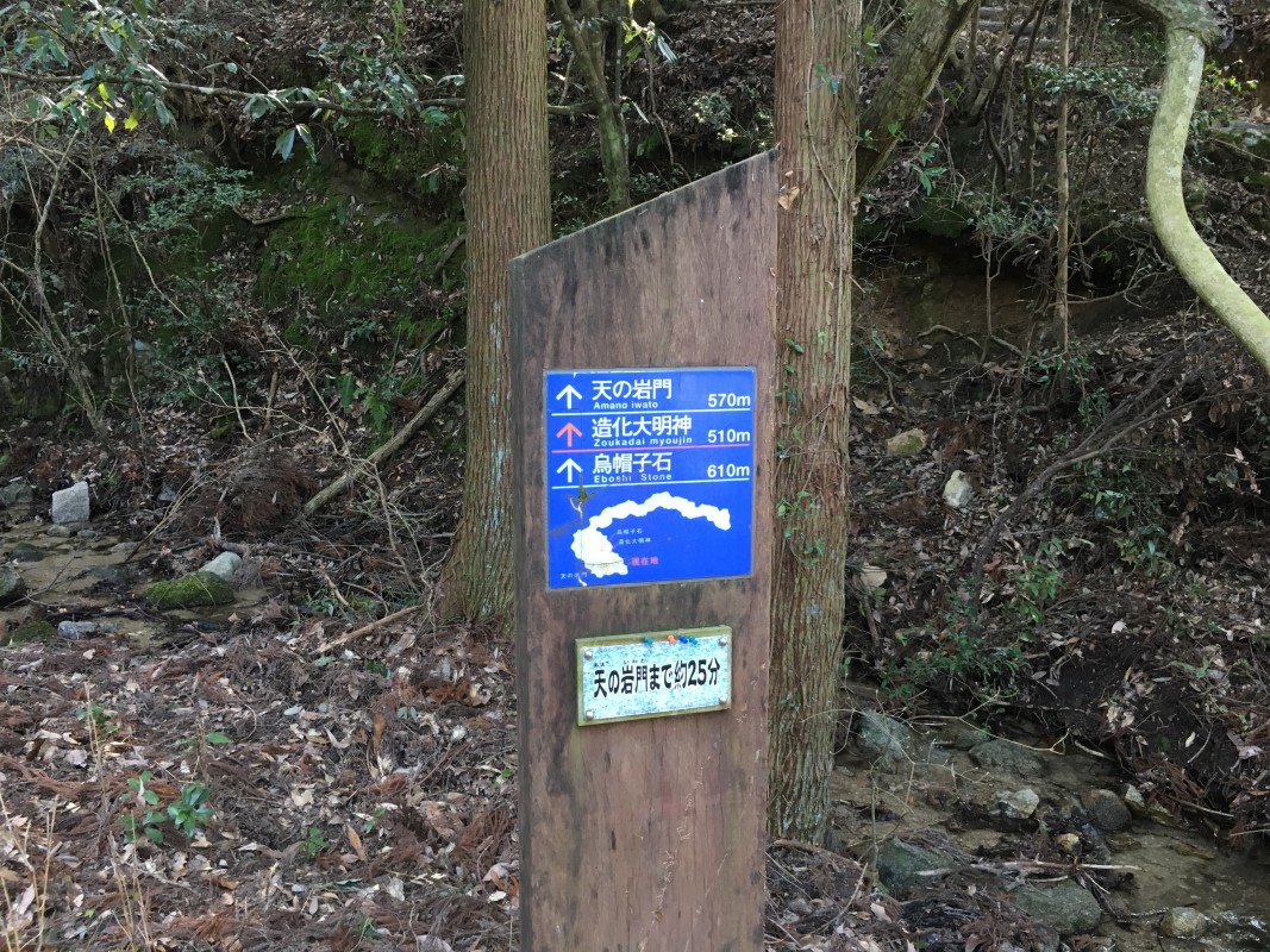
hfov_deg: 61.7
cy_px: 476
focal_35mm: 29
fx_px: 1064
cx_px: 635
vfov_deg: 48.2
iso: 80
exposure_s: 1/30
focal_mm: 4.15
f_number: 2.2
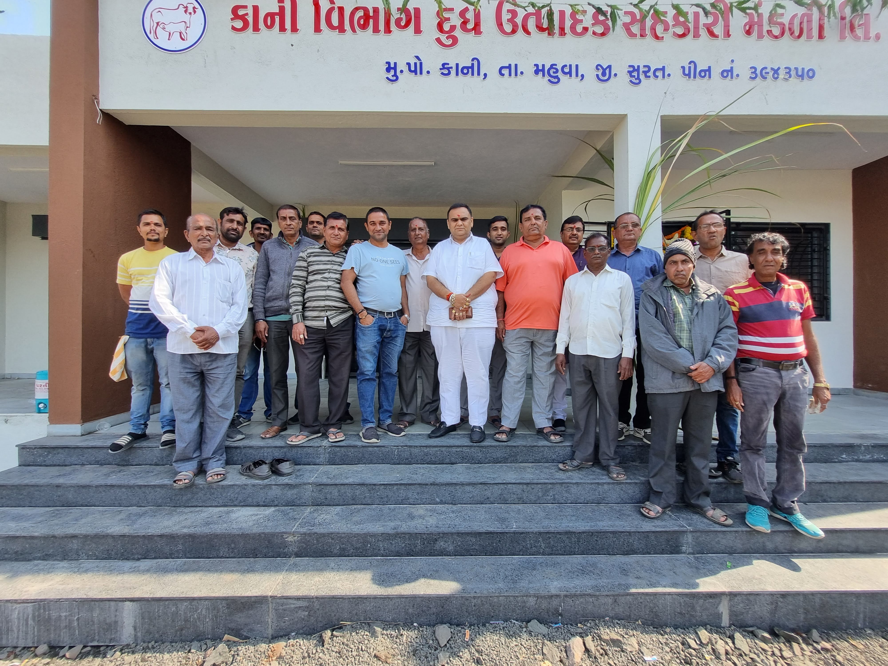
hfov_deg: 106.2
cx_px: 444
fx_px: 333
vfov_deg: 89.9
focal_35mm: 13
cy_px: 333
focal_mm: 1.74
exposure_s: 1/381
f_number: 2.2
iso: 50
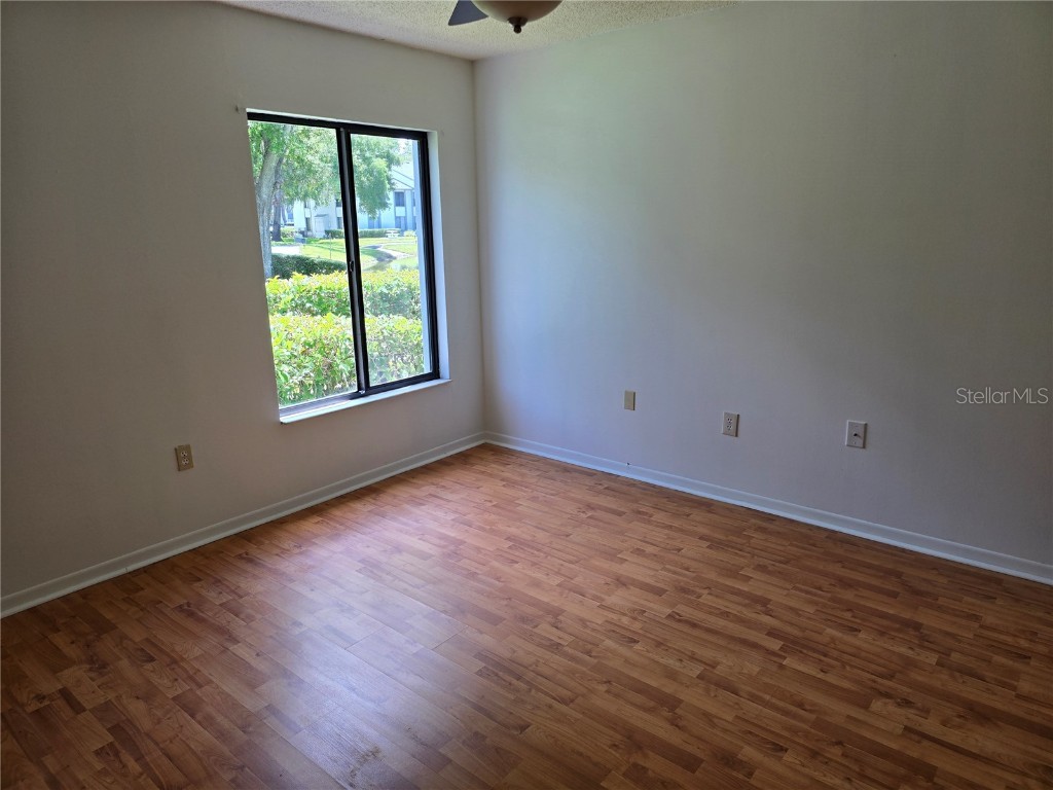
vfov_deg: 58.9
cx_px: 526
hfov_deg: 73.9
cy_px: 395
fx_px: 700
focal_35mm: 23
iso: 50
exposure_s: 1/180
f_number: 1.7
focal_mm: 6.3
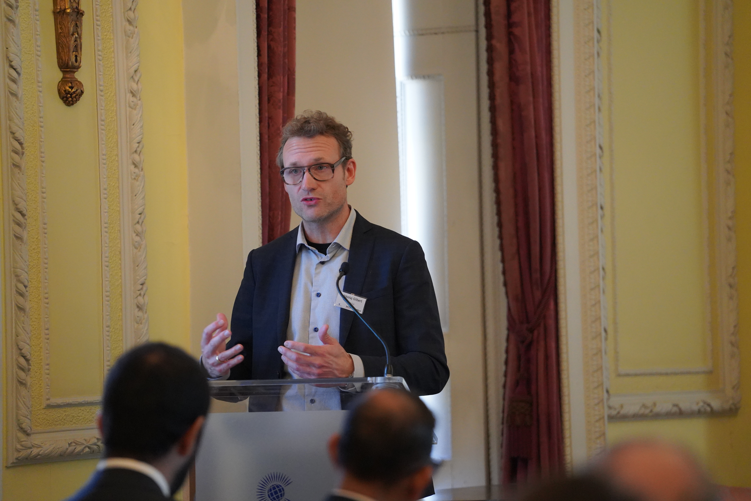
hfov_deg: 10.3
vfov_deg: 6.9
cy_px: 250
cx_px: 376
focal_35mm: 200
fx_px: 4172
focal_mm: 200
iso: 8000
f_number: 4
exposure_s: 1/250
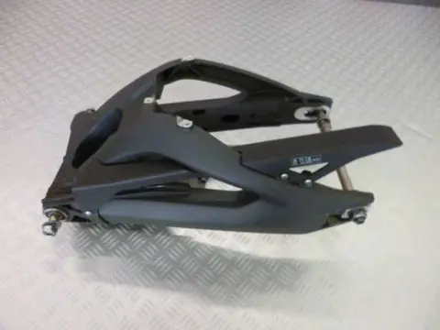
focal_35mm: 24
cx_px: 220
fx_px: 305
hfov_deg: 71.6
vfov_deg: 56.8
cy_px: 165
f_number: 2.5
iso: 800
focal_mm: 4.3
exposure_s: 1/30
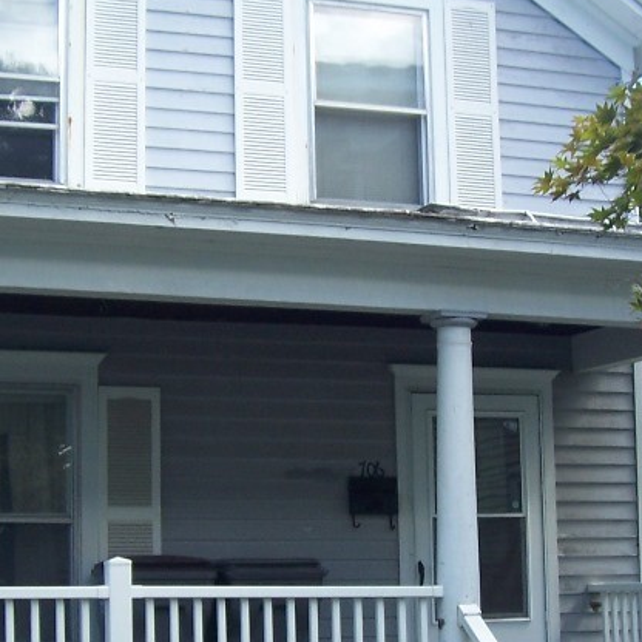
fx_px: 1553
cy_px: 395
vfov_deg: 23.3
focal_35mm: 74
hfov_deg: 23.4
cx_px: 333
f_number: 2.7
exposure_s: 1/350
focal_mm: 5.6
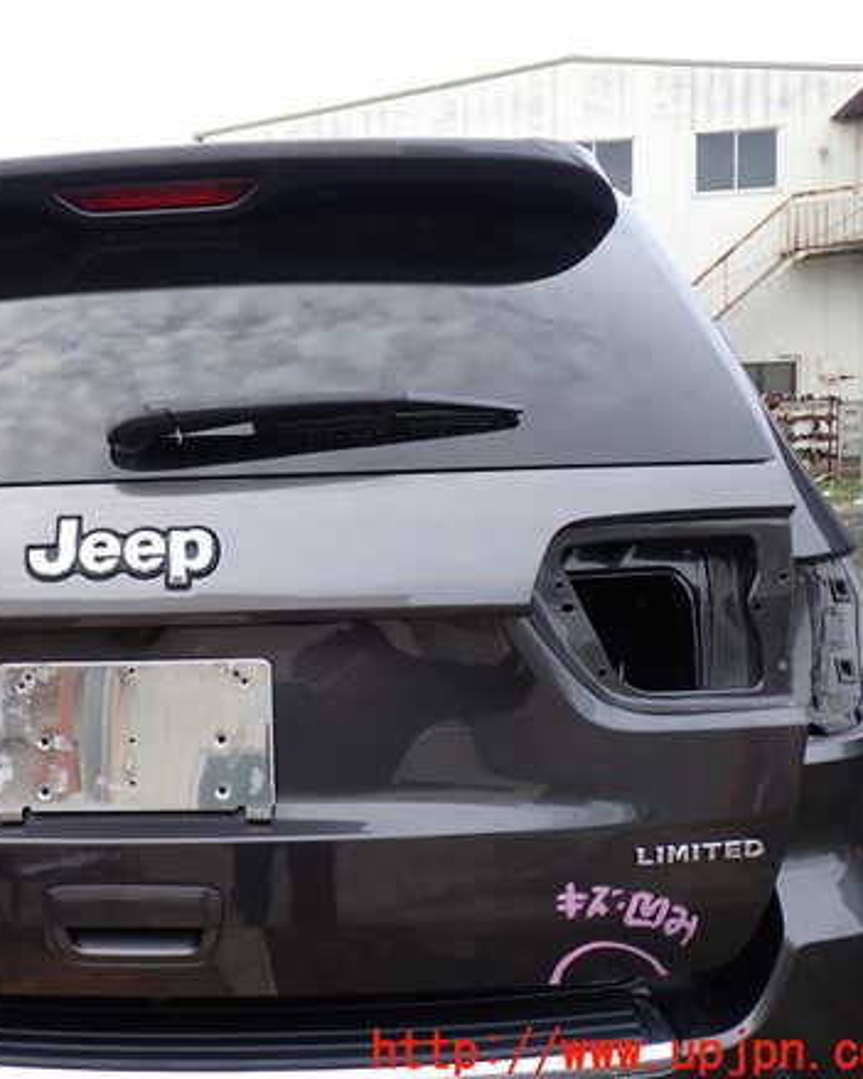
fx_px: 1278
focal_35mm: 40
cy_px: 531
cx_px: 189
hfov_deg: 36.2
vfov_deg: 45.8
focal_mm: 5.4
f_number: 2.3
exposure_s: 1/60
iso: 125
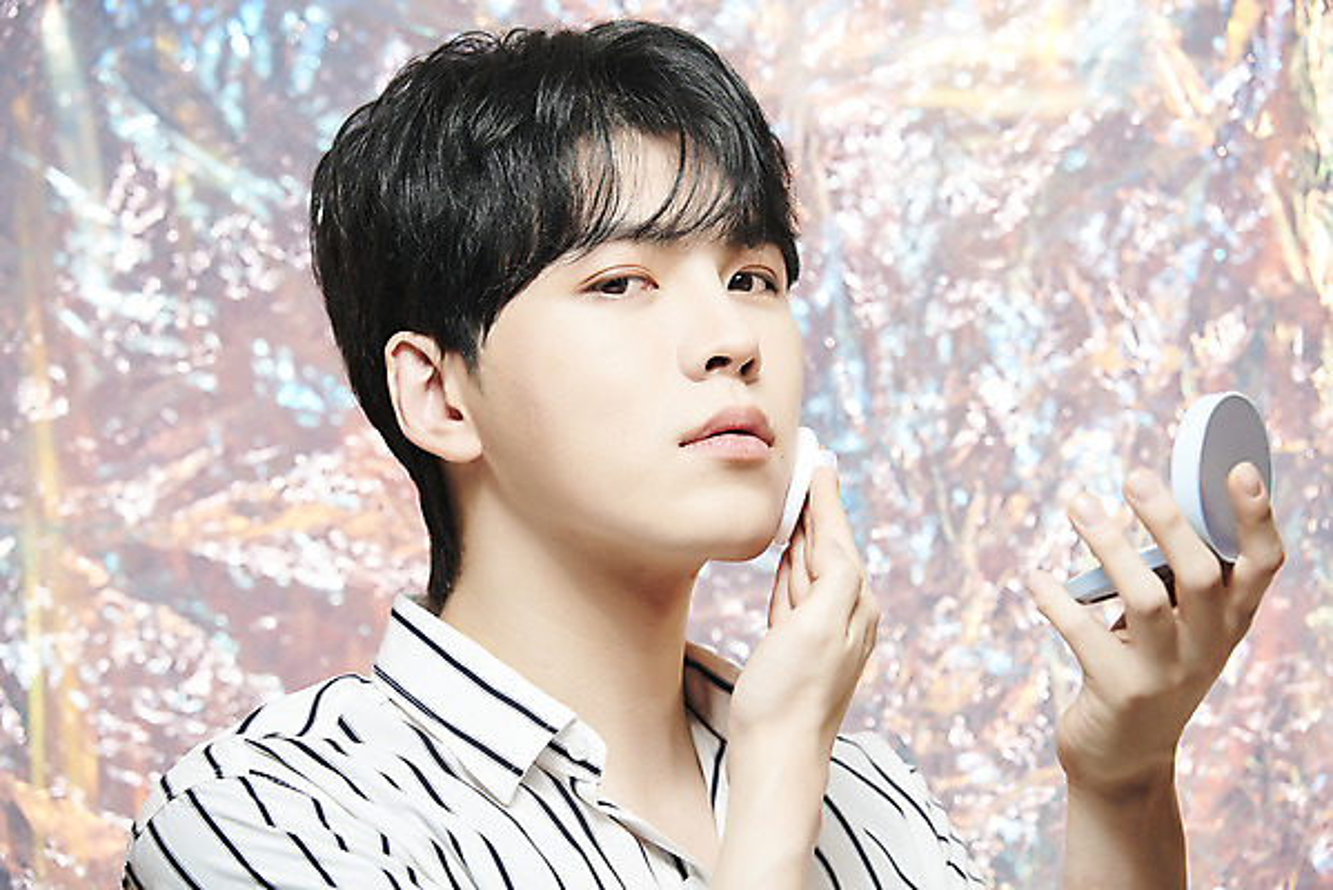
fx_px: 6112
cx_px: 666
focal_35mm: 165
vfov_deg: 8.3
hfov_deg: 12.4
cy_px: 445
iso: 64
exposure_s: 1/125
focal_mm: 165
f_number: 5.6
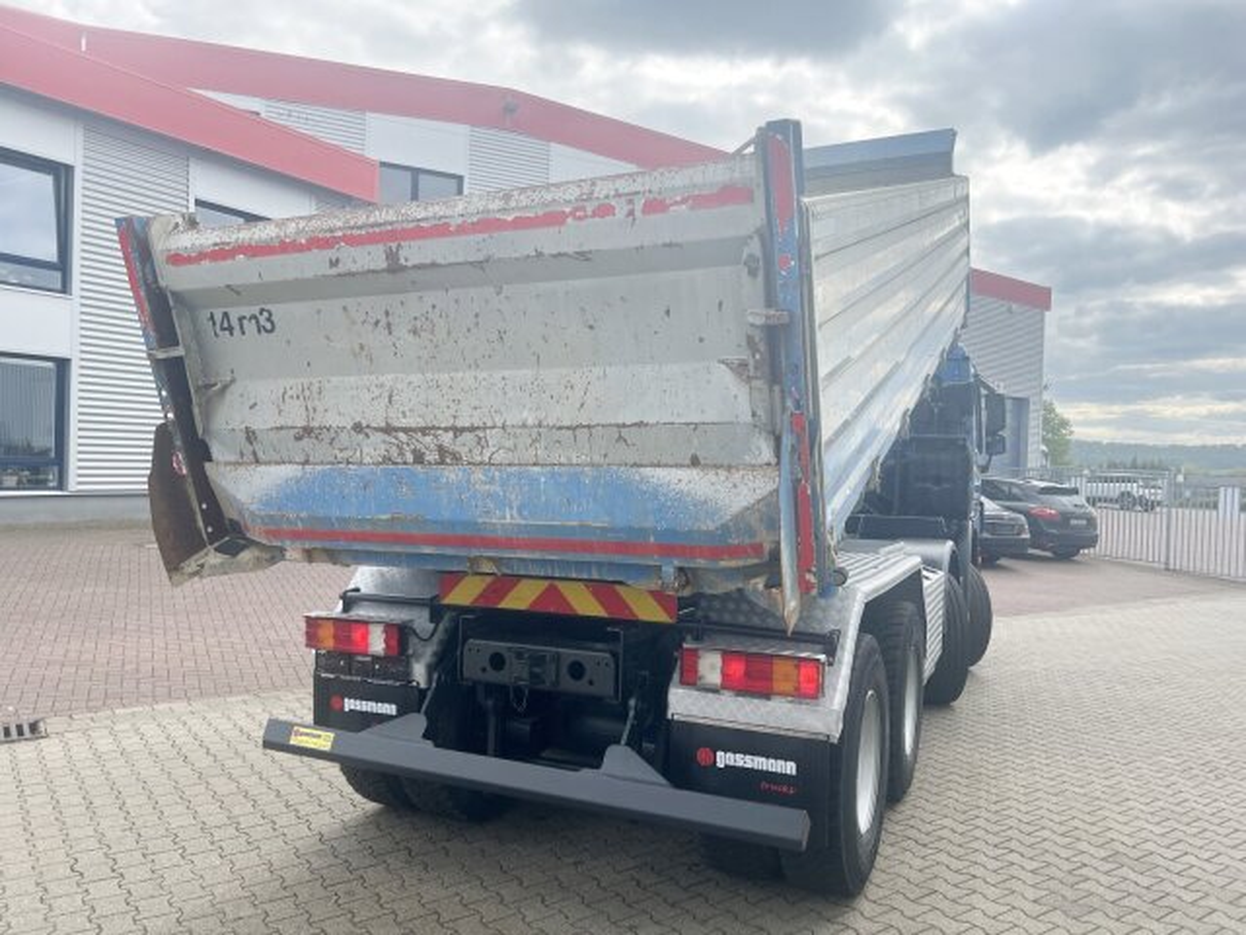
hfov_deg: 67.3
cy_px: 468
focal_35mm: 26
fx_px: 936
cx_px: 623
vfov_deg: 53.1
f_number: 1.5
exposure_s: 1/1934
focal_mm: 5.7
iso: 50
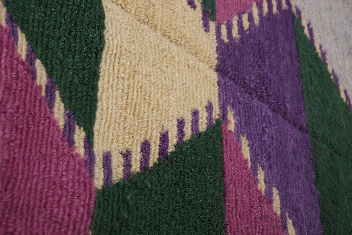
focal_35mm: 83
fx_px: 811
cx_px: 176
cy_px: 118
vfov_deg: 16.5
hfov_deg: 24.5
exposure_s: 1/160
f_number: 13
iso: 160
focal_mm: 55
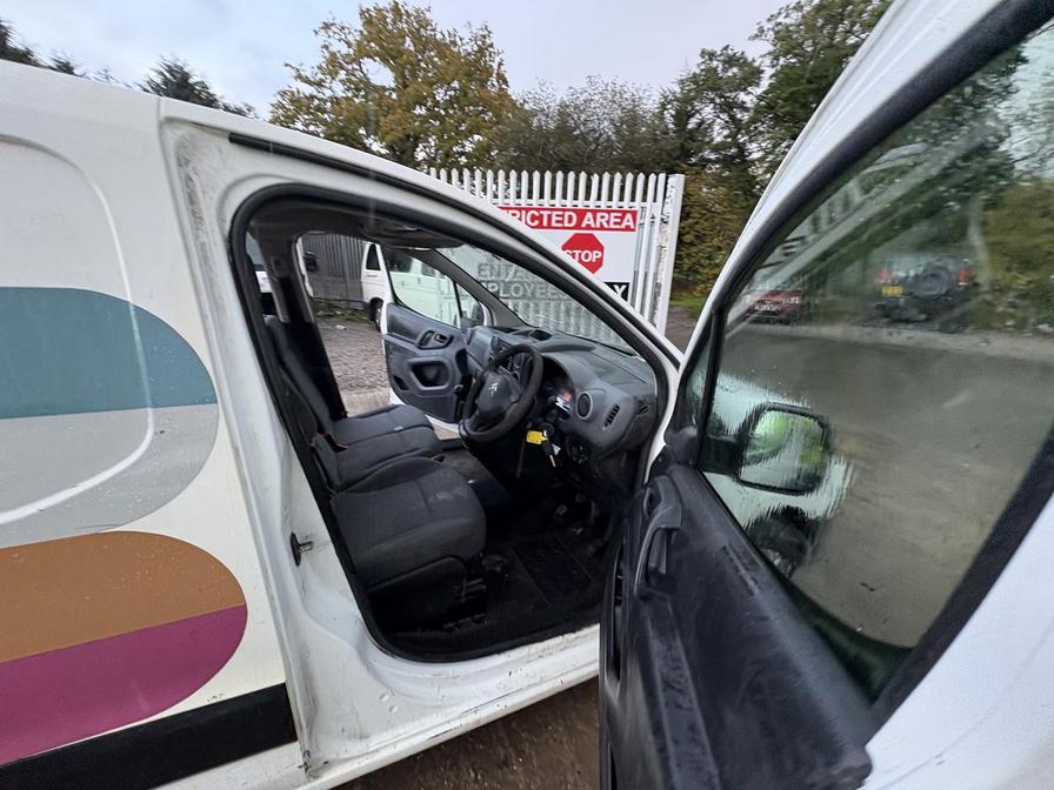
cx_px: 527
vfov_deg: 85.7
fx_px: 426
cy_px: 395
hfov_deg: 102.1
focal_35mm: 14
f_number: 2.2
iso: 160
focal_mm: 2.22
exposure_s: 1/99
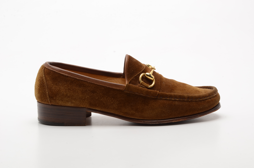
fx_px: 581
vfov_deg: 16.5
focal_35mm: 82
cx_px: 127
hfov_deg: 24.7
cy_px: 84
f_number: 18
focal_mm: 55
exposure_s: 1/100
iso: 100
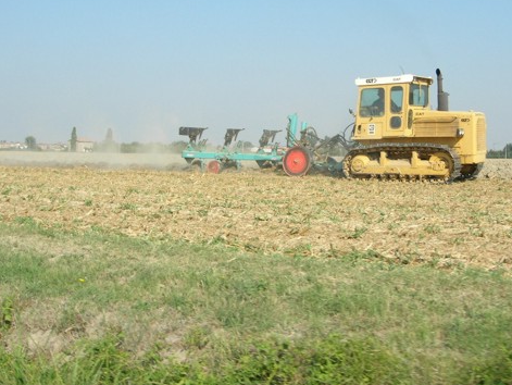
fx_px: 770
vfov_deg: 28.0
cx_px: 331
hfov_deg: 36.5
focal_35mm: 52
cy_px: 142
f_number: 4.8
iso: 64
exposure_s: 1/461
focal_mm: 7.8
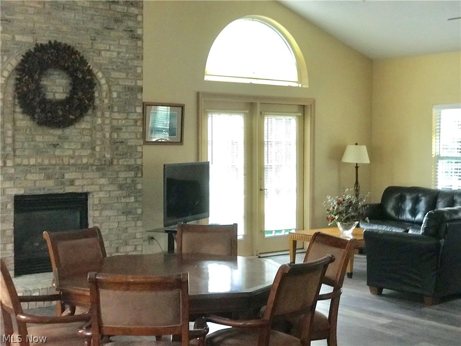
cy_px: 173
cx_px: 230
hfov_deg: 33.8
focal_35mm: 57
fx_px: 759
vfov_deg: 25.7
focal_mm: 6.6
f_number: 2.8
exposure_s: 1/60
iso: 500
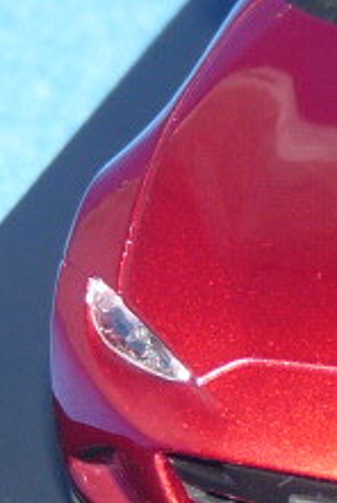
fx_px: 6271
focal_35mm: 448
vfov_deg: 4.6
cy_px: 139
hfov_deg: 3.1
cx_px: 546
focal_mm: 14.9
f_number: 3.4
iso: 100
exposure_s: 1/40
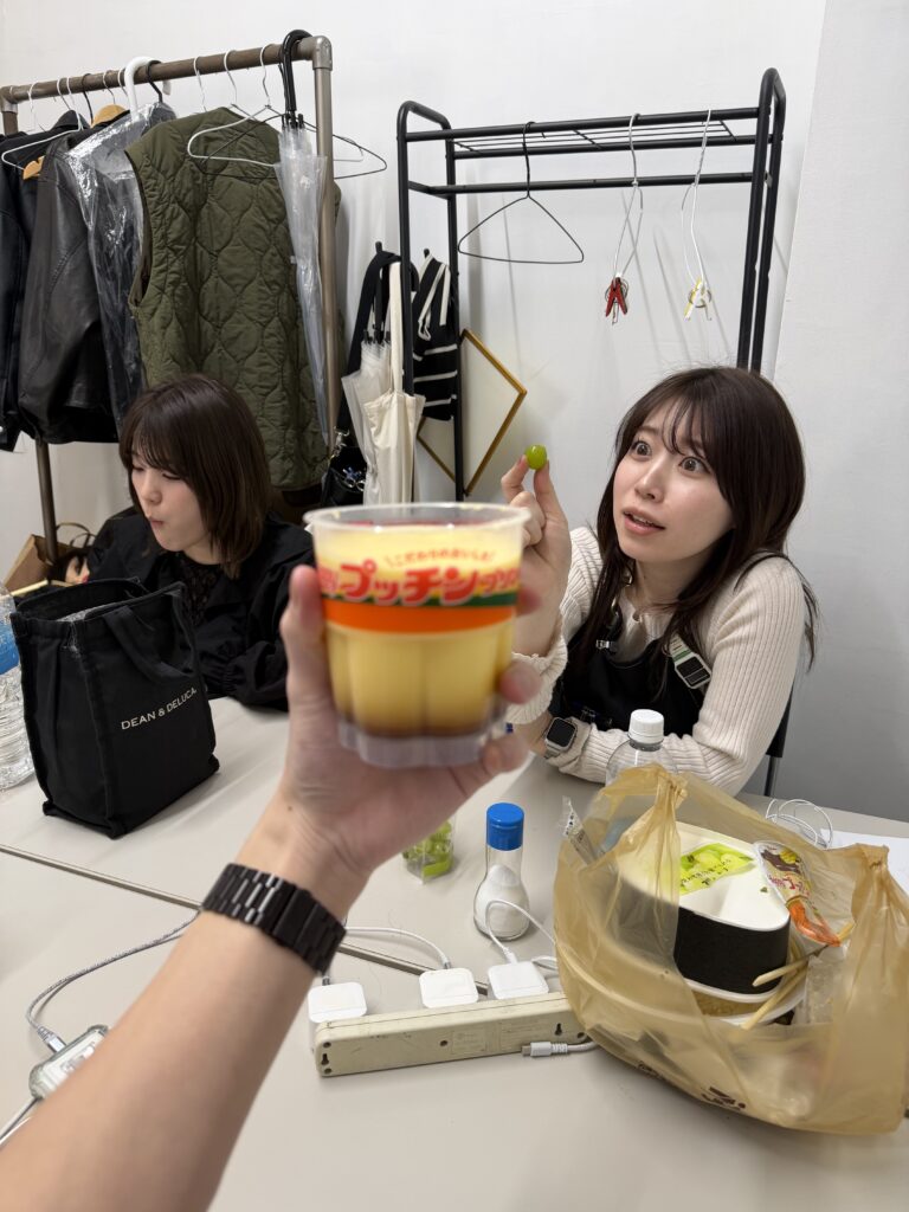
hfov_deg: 56.8
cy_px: 606
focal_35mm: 24
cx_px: 454
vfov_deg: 71.6
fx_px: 840
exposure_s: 1/100
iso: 100
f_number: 1.78
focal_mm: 6.76
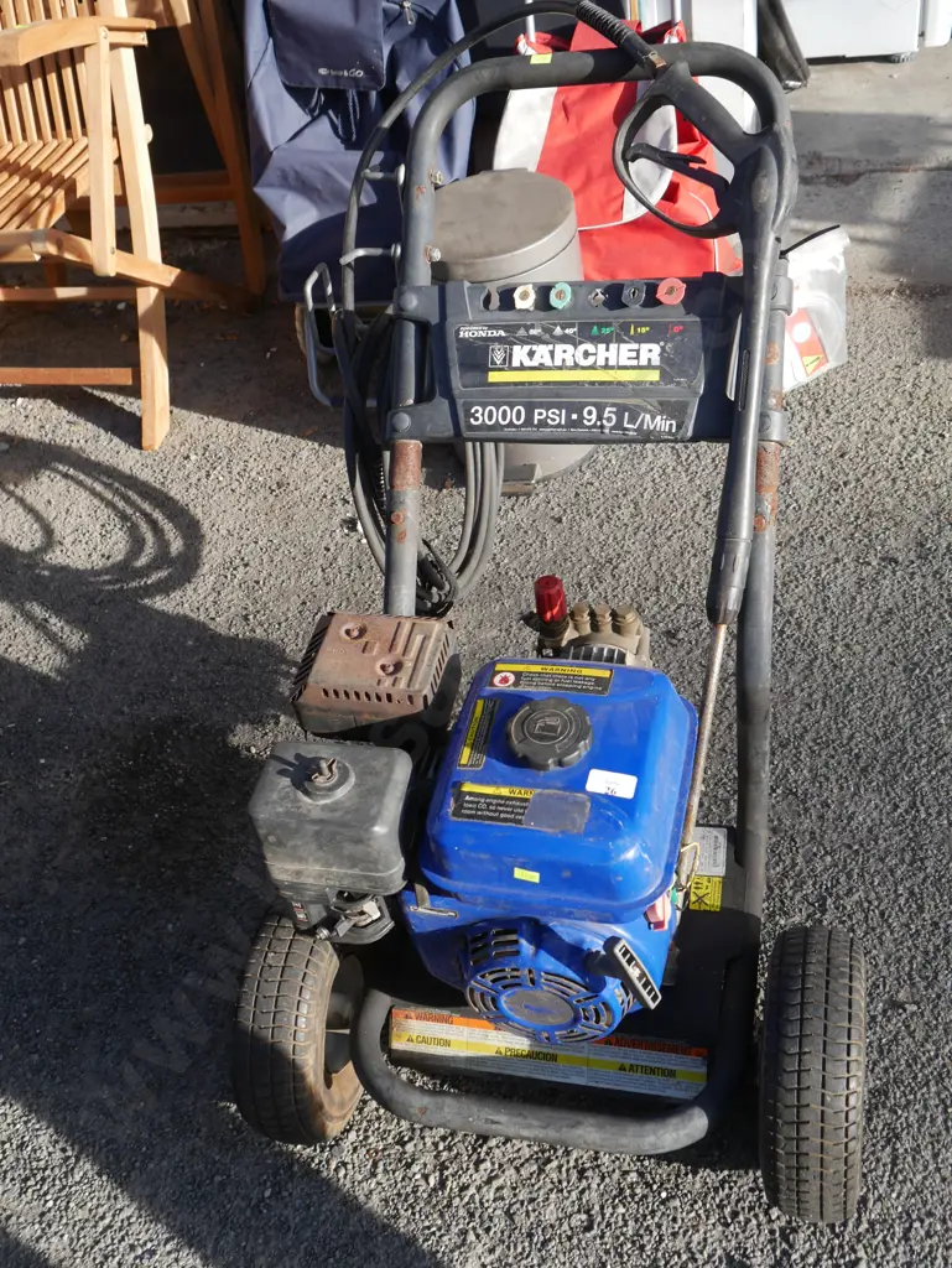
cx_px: 476
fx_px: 1246
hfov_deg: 41.8
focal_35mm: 34
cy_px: 634
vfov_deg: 53.9
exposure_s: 1/250
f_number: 5.6
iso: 200
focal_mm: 17
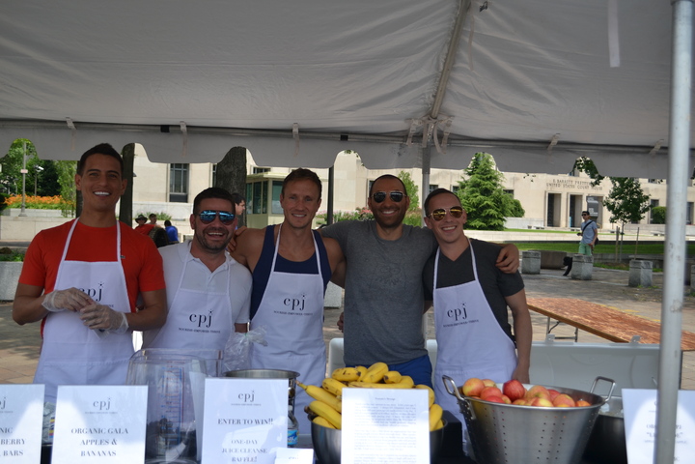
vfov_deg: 34.2
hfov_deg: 49.6
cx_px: 348
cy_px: 232
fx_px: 753
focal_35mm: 39
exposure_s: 1/500
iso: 100
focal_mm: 26
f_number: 4.2
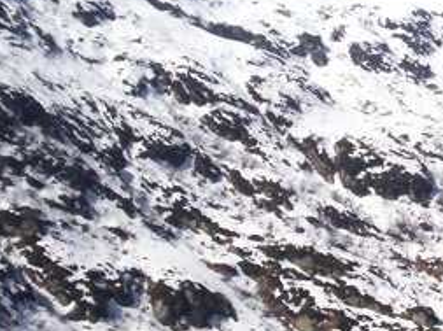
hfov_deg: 16.8
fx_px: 1457
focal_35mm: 114
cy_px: 163
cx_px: 487
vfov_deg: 13.0
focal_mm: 5.9
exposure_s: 1/1124
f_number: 4.5
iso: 100
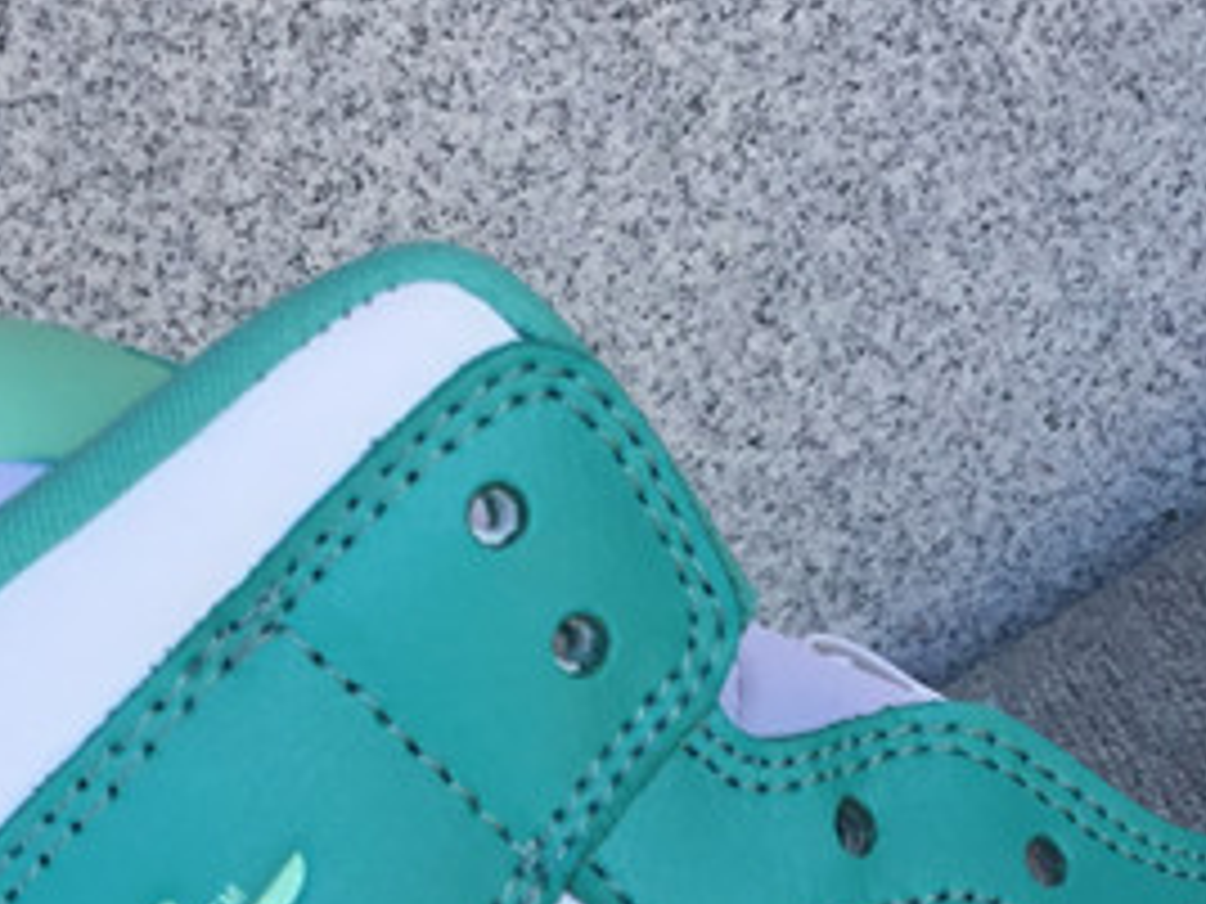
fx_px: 3623
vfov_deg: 13.7
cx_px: 576
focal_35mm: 104
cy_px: 1154
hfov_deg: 18.9
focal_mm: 3.3
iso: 25
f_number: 2.4
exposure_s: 1/234
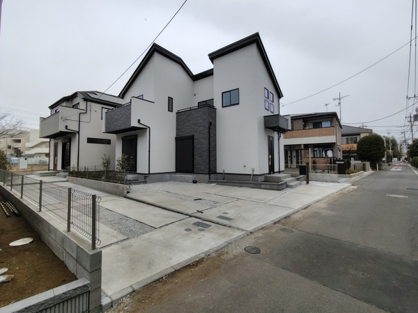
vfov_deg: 78.1
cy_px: 151
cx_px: 204
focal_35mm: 16
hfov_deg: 94.5
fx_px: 193
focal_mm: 1.6
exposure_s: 1/669
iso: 50
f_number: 2.4
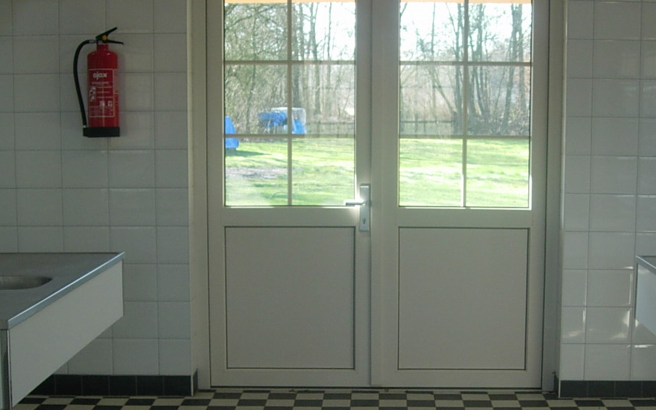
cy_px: 318
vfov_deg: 18.2
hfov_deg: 28.9
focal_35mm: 71
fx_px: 1269
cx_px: 388
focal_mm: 7.8
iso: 64
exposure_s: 1/71.8
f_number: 2.8
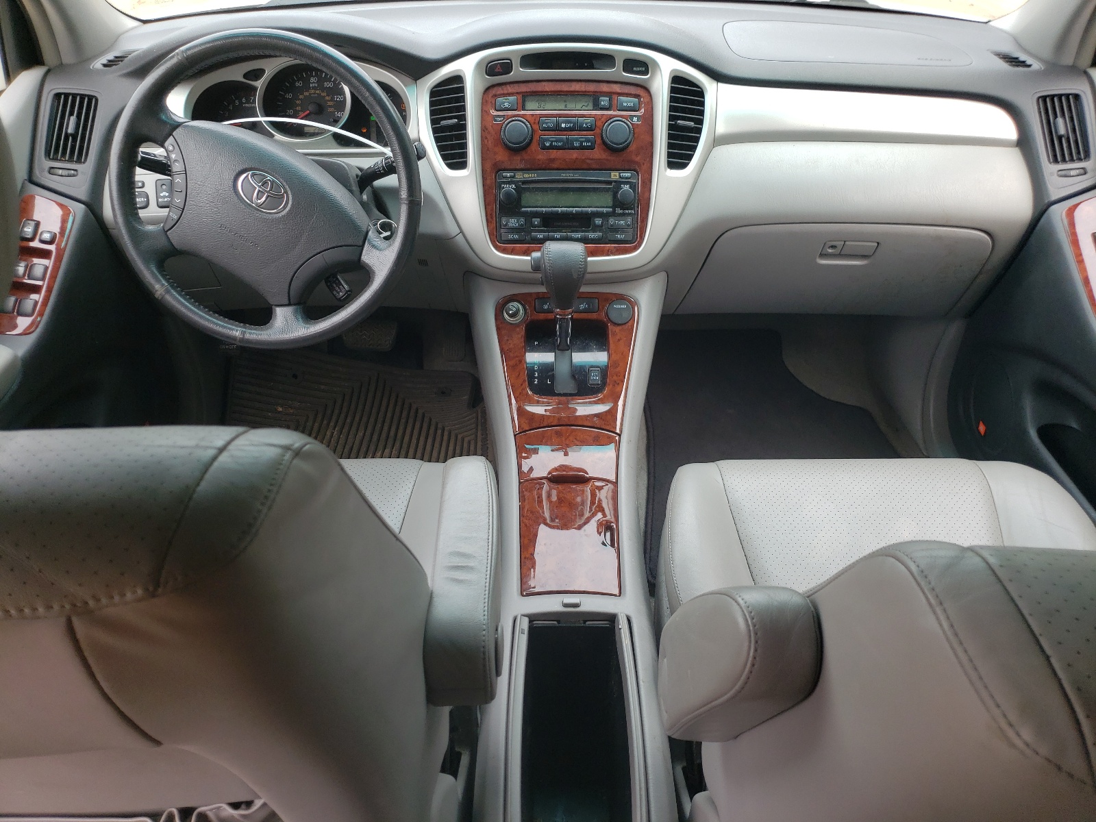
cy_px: 411
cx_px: 548
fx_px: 823
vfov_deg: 53.1
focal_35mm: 26
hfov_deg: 67.3
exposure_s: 1/323
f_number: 1.5
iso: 50
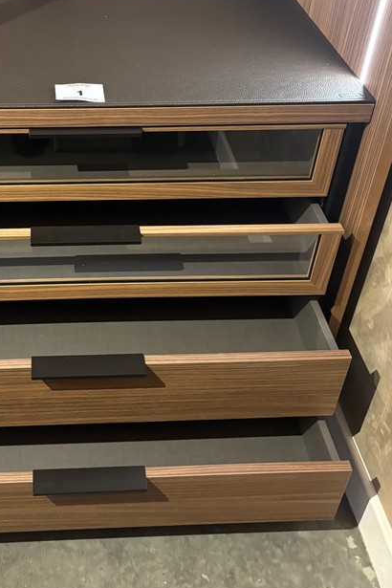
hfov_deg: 29.8
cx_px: 77
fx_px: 719
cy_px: 178
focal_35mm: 44
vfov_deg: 43.6
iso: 500
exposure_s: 1/50
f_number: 1.6
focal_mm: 5.96
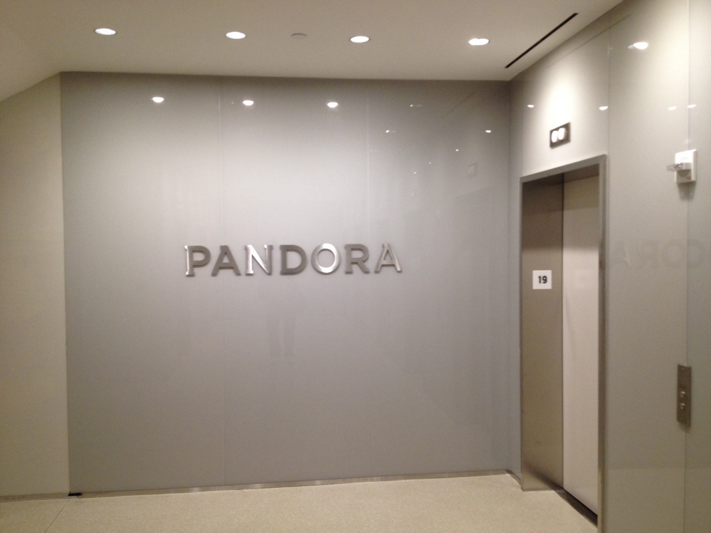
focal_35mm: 35
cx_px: 356
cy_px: 266
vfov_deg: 40.7
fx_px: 719
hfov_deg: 52.6
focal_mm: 4.28
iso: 100
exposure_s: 1/20
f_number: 2.4
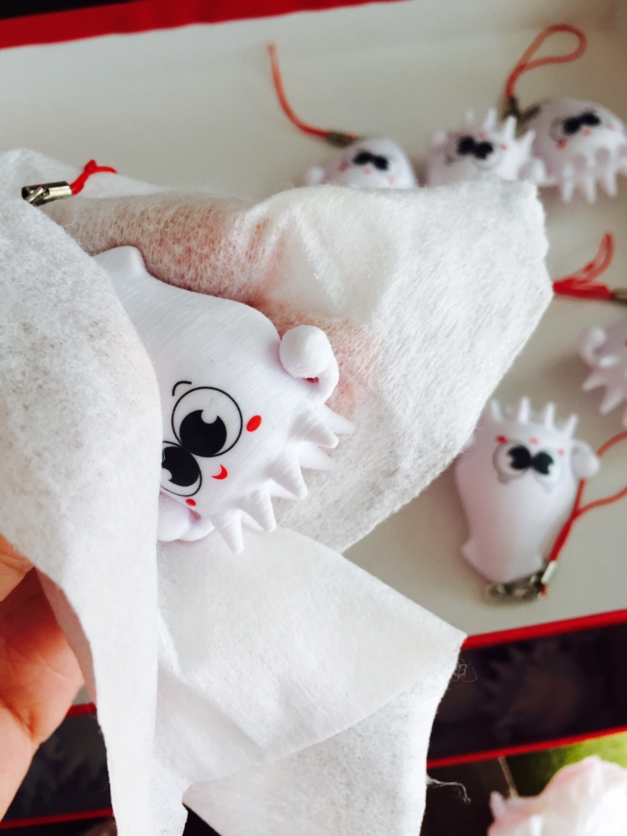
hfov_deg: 48.2
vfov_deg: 61.7
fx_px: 700
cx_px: 314
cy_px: 418
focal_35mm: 29
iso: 40
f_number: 2.2
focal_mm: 4.15
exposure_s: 1/120
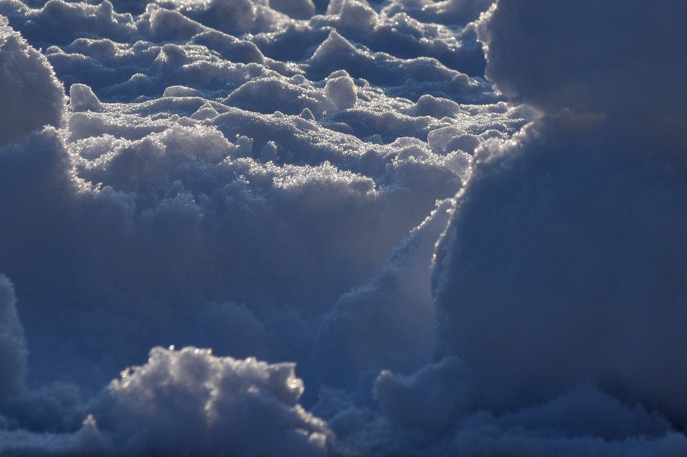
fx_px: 7879
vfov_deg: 3.3
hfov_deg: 5.0
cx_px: 403
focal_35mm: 413
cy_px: -101
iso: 250
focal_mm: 100
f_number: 11
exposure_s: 1/500
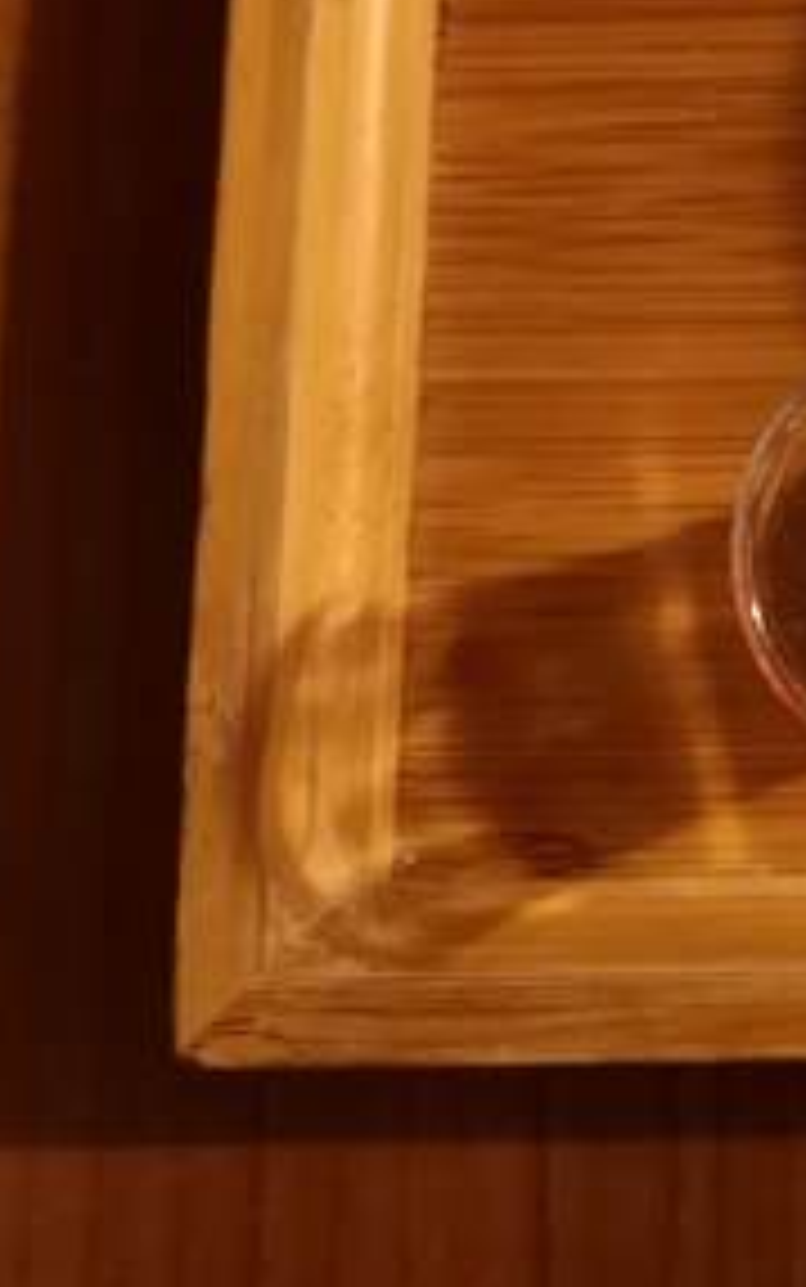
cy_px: 18
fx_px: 2809
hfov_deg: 13.8
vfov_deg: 24.7
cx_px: 1617
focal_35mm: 80
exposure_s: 1/20
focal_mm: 3.95
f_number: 1.8
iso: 640
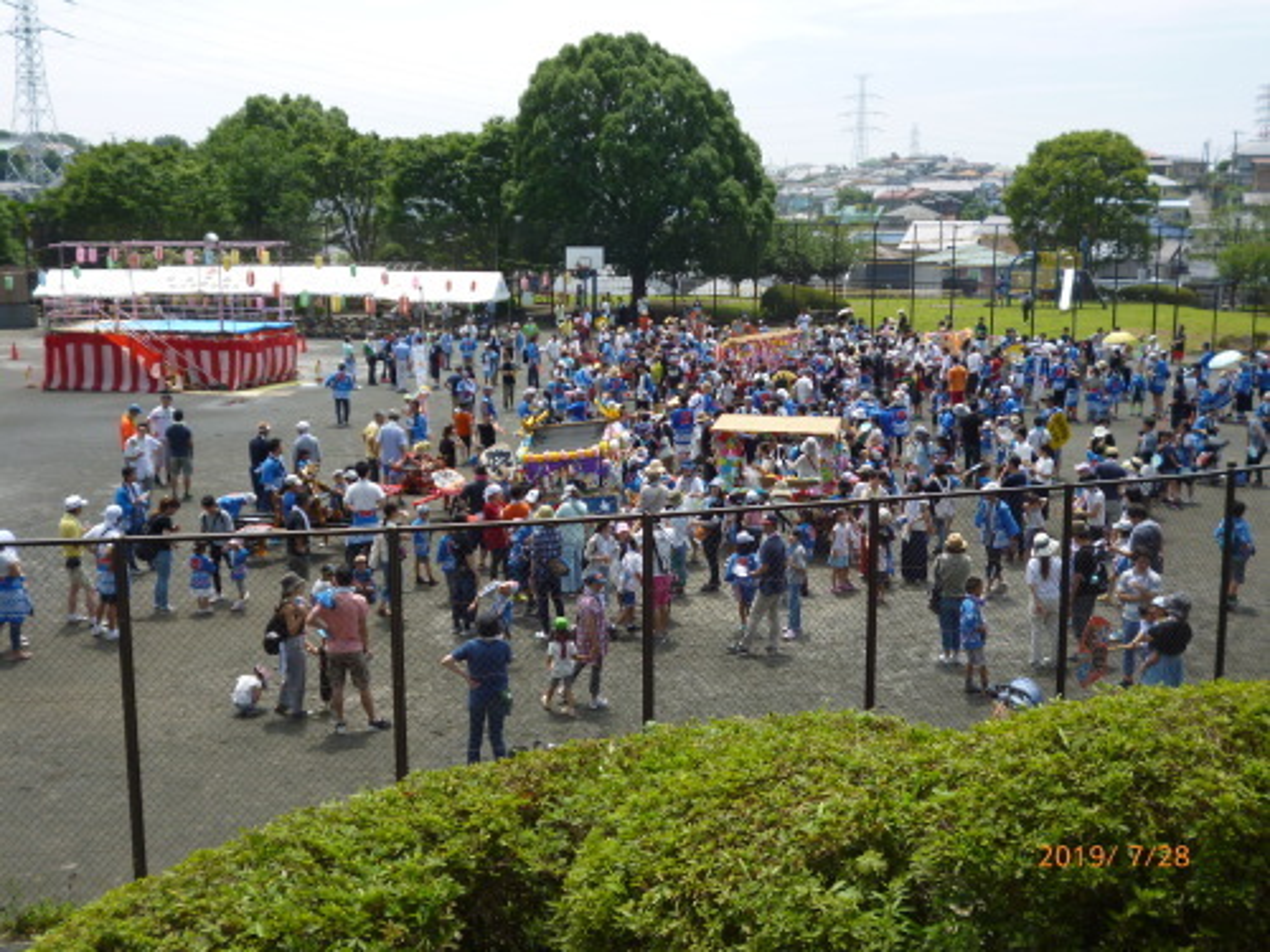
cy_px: 476
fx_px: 1504
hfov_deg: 45.8
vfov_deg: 35.1
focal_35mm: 41
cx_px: 635
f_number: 3.7
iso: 100
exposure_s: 1/500
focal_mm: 7.3
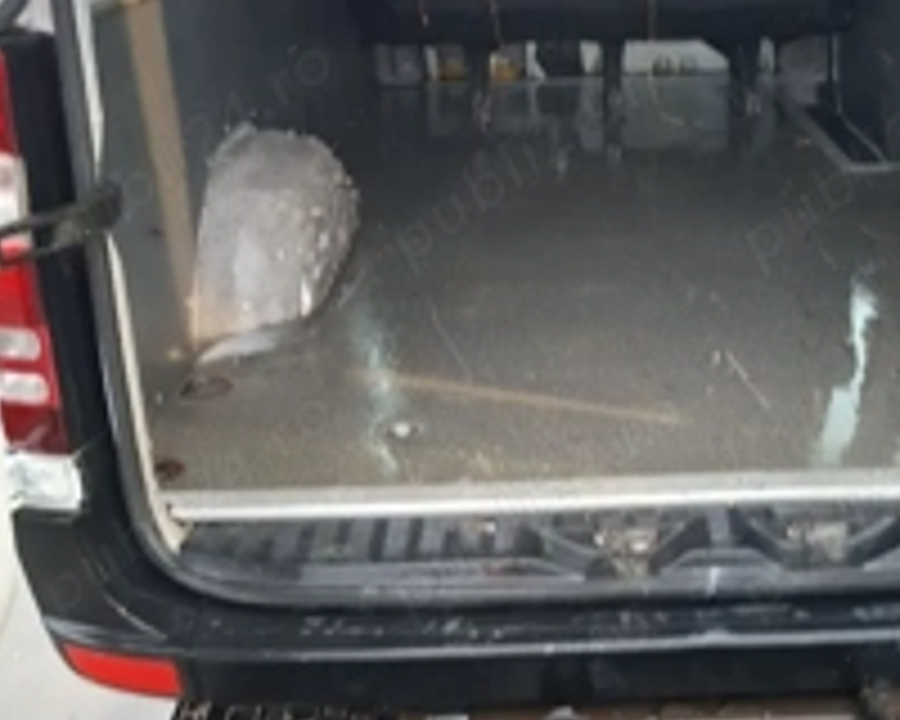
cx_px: 626
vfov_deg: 33.0
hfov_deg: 40.5
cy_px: 207
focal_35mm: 45
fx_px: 1199
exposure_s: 1/25
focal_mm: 5.54
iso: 640
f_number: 1.8
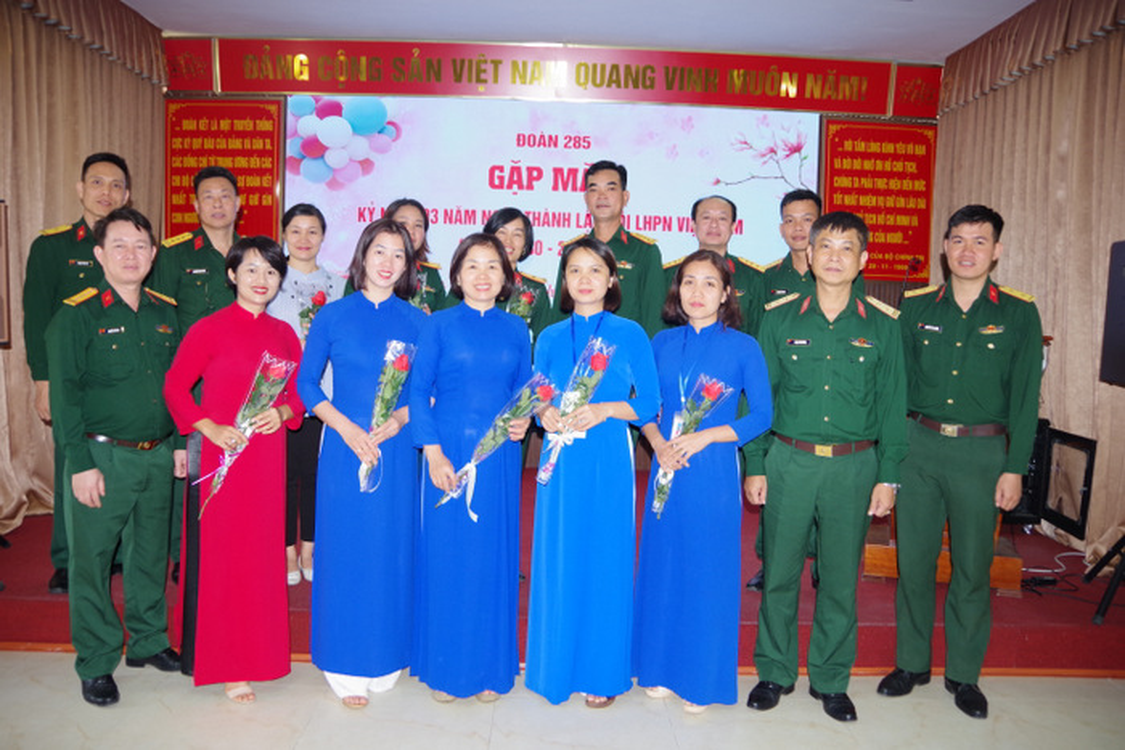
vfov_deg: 47.9
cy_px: 375
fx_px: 844
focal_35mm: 27
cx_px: 562
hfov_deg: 67.4
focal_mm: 18
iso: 400
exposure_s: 1/50
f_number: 3.5
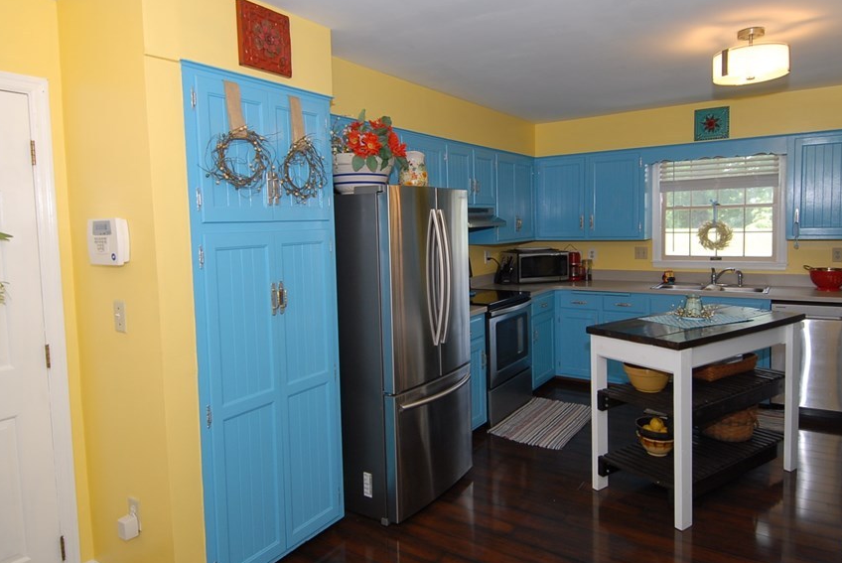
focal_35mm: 23
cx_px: 433
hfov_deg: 76.0
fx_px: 538
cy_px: 261
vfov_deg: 55.2
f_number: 5
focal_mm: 12
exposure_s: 1/60
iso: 200
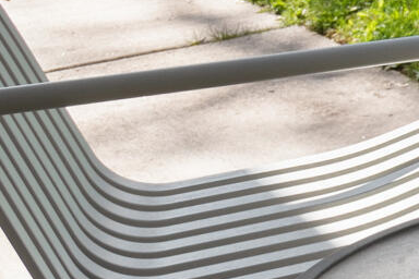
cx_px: 1270
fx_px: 2002
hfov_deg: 9.4
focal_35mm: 172
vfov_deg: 7.1
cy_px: -563
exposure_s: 1/250
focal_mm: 22
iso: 500
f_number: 7.1
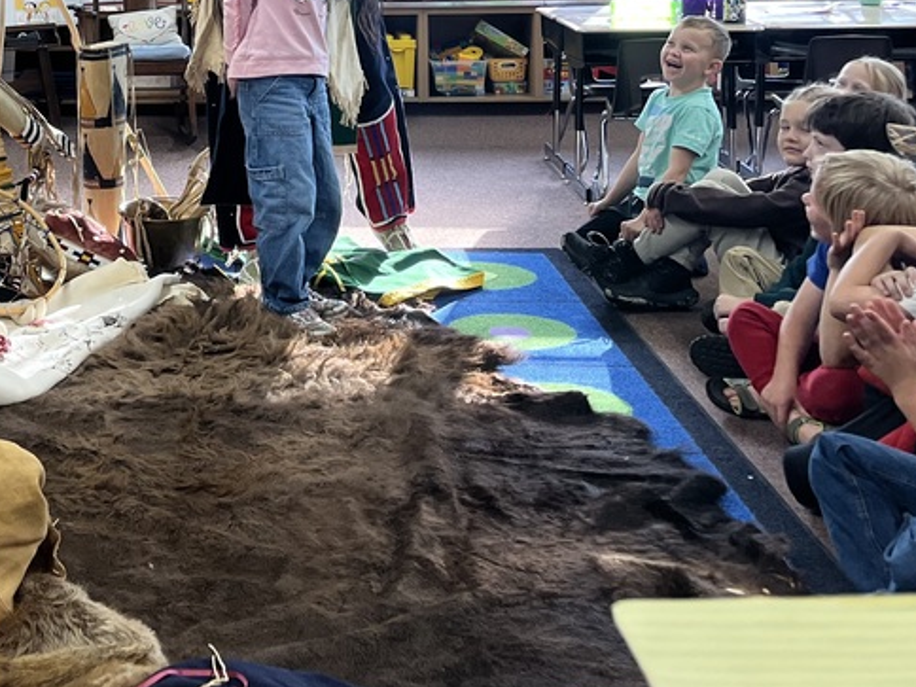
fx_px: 1455
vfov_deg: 25.1
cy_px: -28
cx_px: 157
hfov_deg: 33.7
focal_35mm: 55
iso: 100
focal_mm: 5.1
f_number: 1.6
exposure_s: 1/120
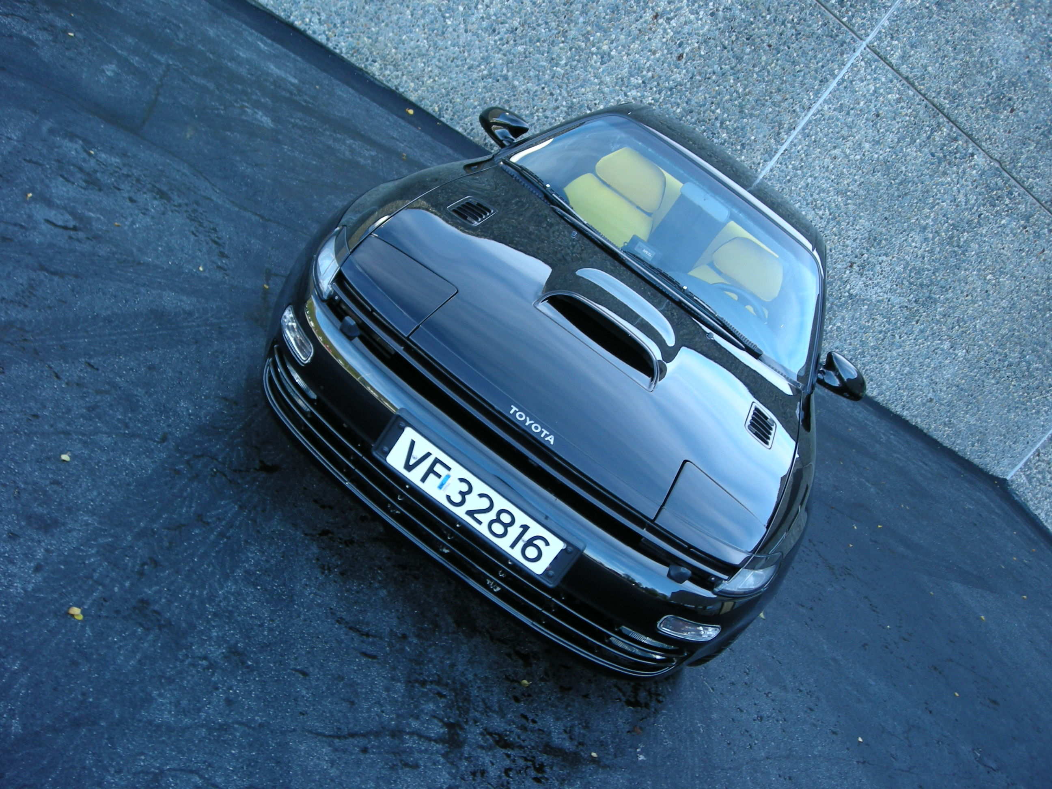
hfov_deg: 52.6
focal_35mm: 35
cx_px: 526
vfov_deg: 40.7
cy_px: 394
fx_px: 1064
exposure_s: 1/59.7
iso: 61
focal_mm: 5.7
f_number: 2.8
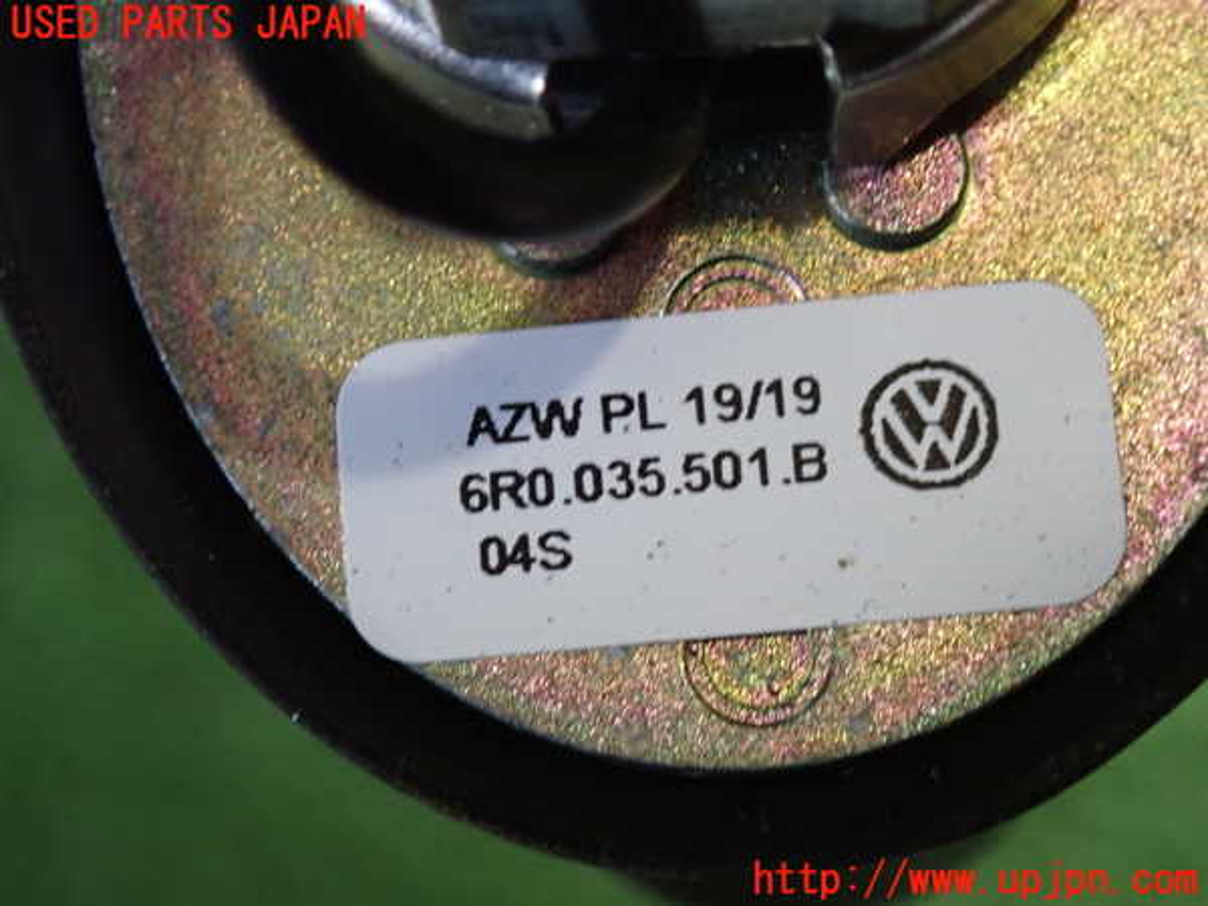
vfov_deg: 14.8
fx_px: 3490
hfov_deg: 19.6
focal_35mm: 100
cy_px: 453
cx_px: 604
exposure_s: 1/60
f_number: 4.9
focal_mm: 18
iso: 800
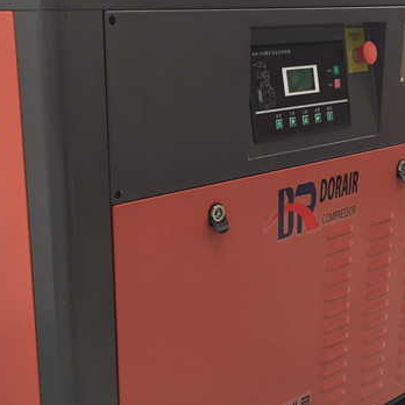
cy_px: 249
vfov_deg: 29.0
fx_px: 781
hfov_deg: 29.1
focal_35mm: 59
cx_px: 193
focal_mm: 4.15
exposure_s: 1/100
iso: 40
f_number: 2.2
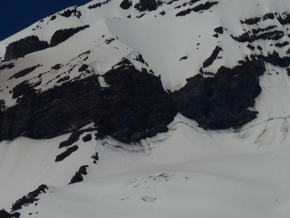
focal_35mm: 528
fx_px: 4425
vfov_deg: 2.8
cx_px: 263
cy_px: 188
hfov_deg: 3.8
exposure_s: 1/2000
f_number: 8
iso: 100
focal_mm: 46.4
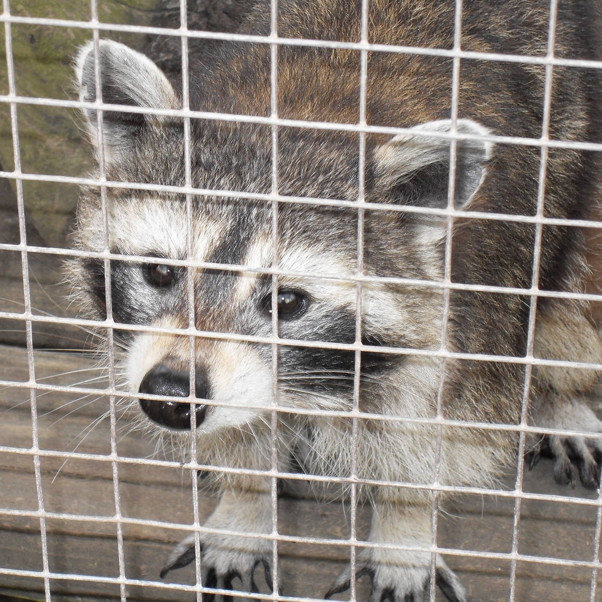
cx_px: 270
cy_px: 300
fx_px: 2597
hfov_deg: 13.2
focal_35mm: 132
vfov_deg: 13.2
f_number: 5.2
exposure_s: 1/90
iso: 100
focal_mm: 18.1
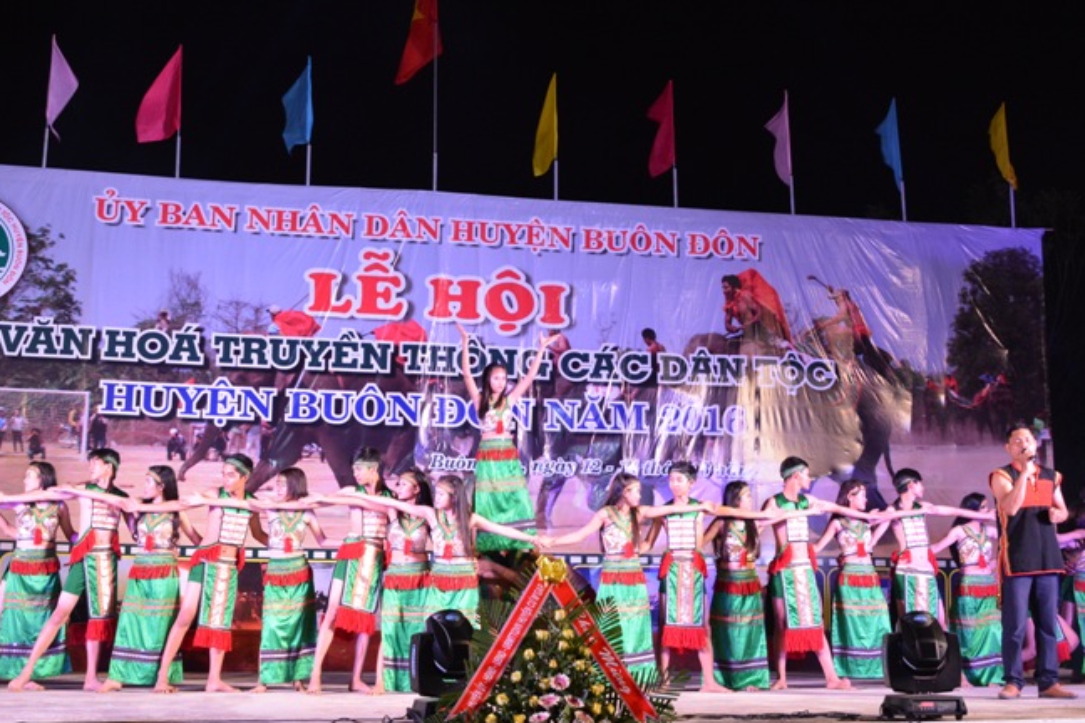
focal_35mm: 52
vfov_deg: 26.2
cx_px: 492
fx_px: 1555
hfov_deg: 38.4
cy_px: 308
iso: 1600
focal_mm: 29
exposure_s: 1/30
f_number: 7.1
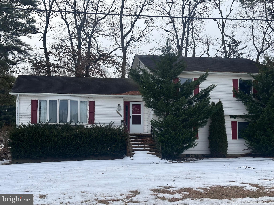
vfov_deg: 30.3
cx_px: 137
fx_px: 380
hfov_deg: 39.7
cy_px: 102
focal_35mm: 48
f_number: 1.78
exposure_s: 1/4016
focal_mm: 6.86
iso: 64
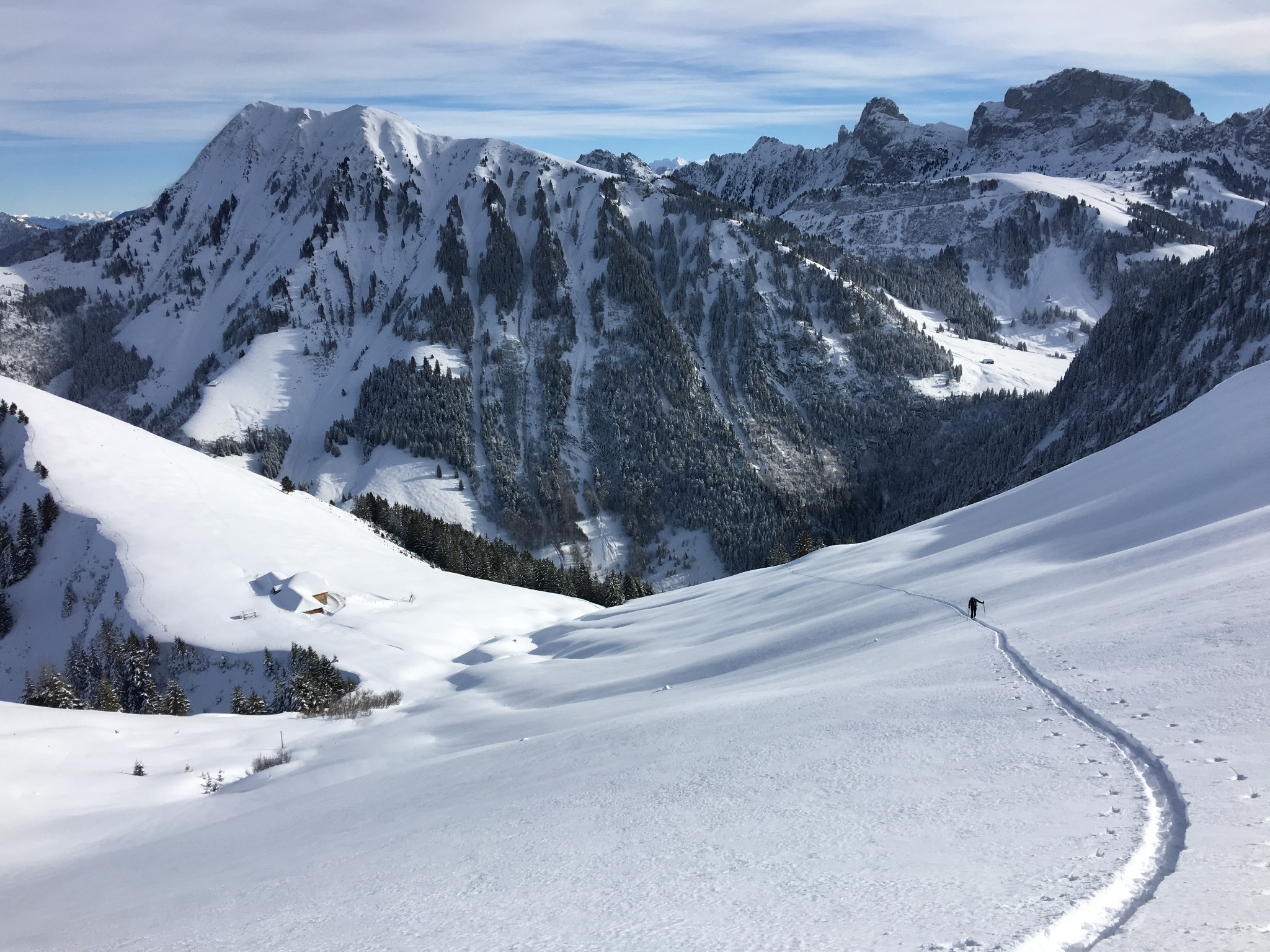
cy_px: 476
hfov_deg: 61.7
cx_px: 635
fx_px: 1064
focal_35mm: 29
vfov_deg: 48.2
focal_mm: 4.15
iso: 25
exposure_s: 1/2849
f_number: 2.2
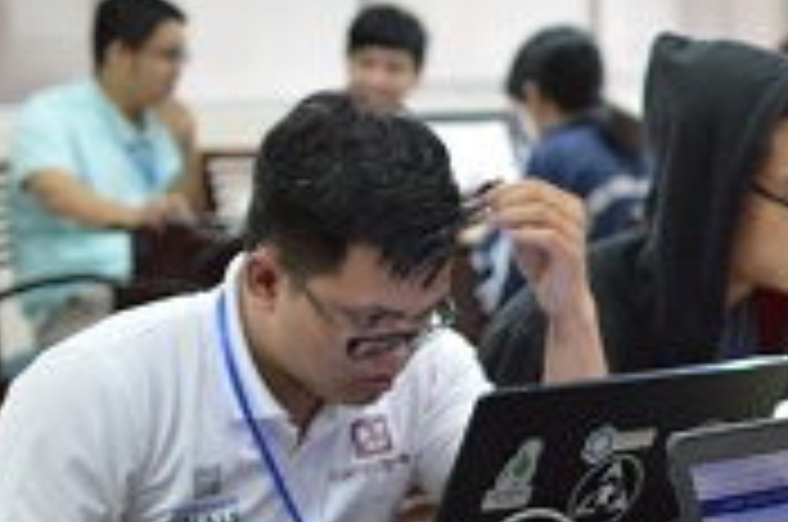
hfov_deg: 13.4
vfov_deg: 9.2
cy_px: 529
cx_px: 1054
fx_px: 3221
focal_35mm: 147
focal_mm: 35
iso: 400
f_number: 2
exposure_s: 1/60
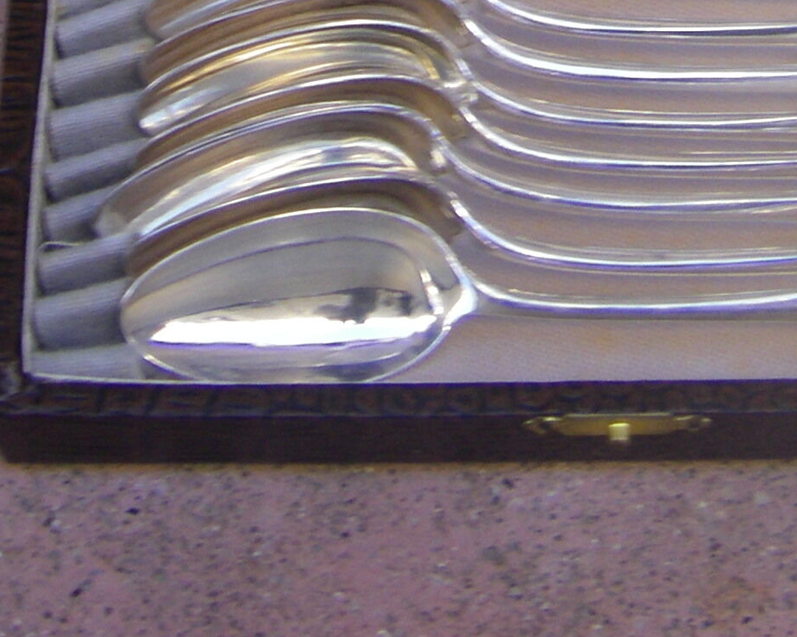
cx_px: 587
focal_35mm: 131
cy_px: -318
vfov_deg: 11.3
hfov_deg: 14.6
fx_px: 3090
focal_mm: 6.3
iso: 100
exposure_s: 1/50
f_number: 3.5
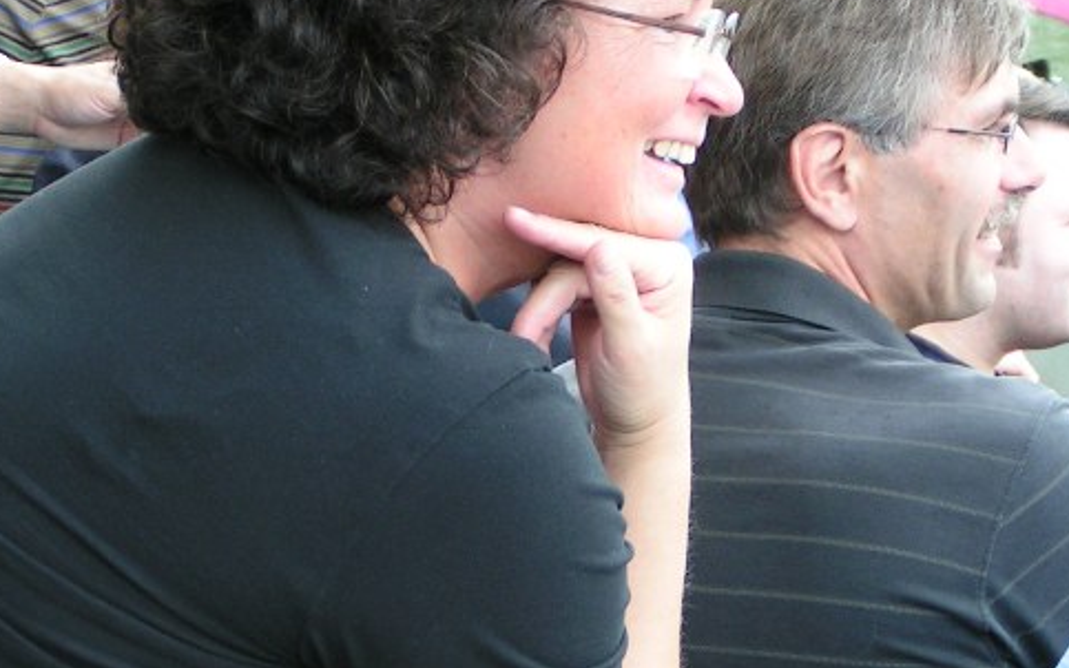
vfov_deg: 8.7
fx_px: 4400
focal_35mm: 151
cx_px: 587
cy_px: 310
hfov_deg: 13.9
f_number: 3.2
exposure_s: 1/100
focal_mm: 13.2
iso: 64
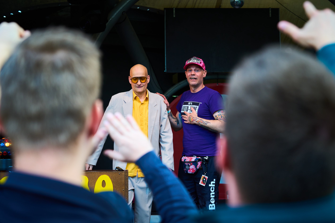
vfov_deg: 19.2
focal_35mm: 71
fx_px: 661
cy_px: 112
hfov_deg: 28.5
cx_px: 166
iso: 640
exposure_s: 1/320
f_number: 4
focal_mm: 70
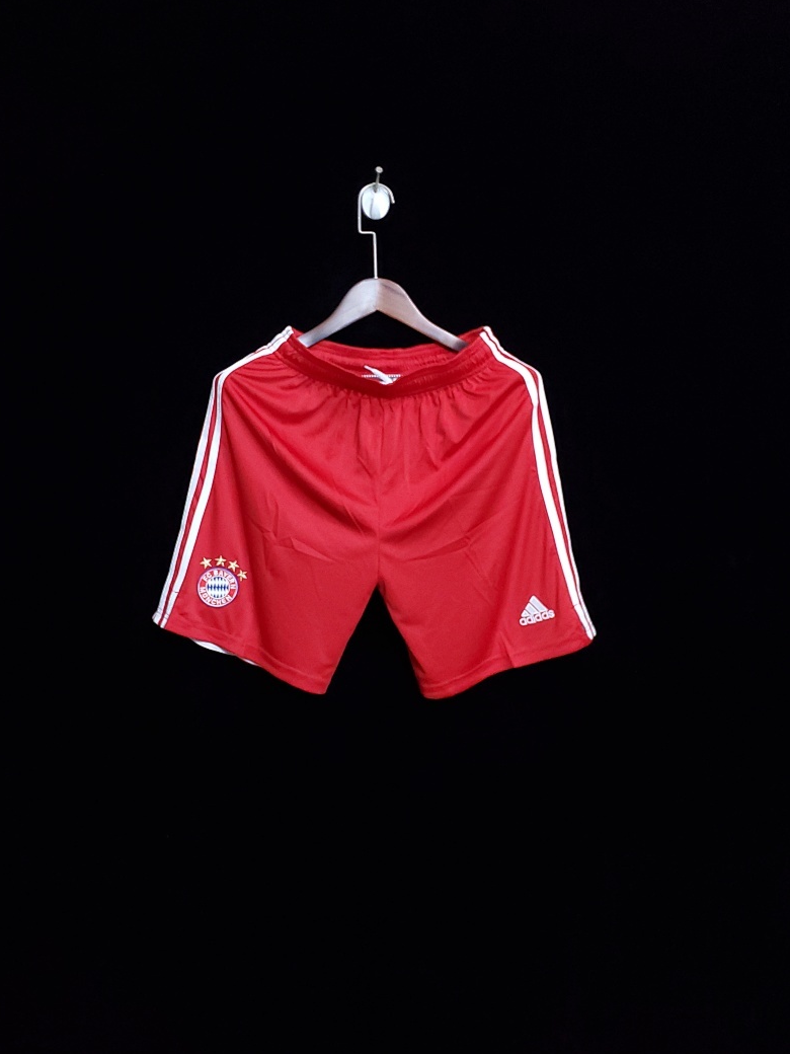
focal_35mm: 27
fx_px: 822
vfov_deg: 65.3
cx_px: 383
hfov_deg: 51.3
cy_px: 512
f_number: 1.5
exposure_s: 1/60
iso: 500
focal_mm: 4.3
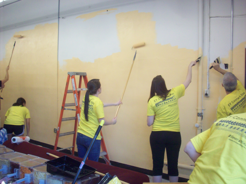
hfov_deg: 50.1
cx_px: 123
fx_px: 263
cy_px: 92
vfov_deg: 38.7
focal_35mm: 37
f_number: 2.8
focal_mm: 6.2
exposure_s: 1/57.2
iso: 160
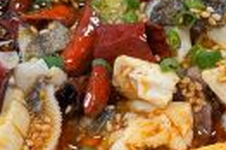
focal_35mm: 185
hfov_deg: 11.0
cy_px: 89
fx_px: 1160
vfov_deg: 7.4
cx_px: 228
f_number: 1.78
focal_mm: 6.76
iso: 125
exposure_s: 1/50
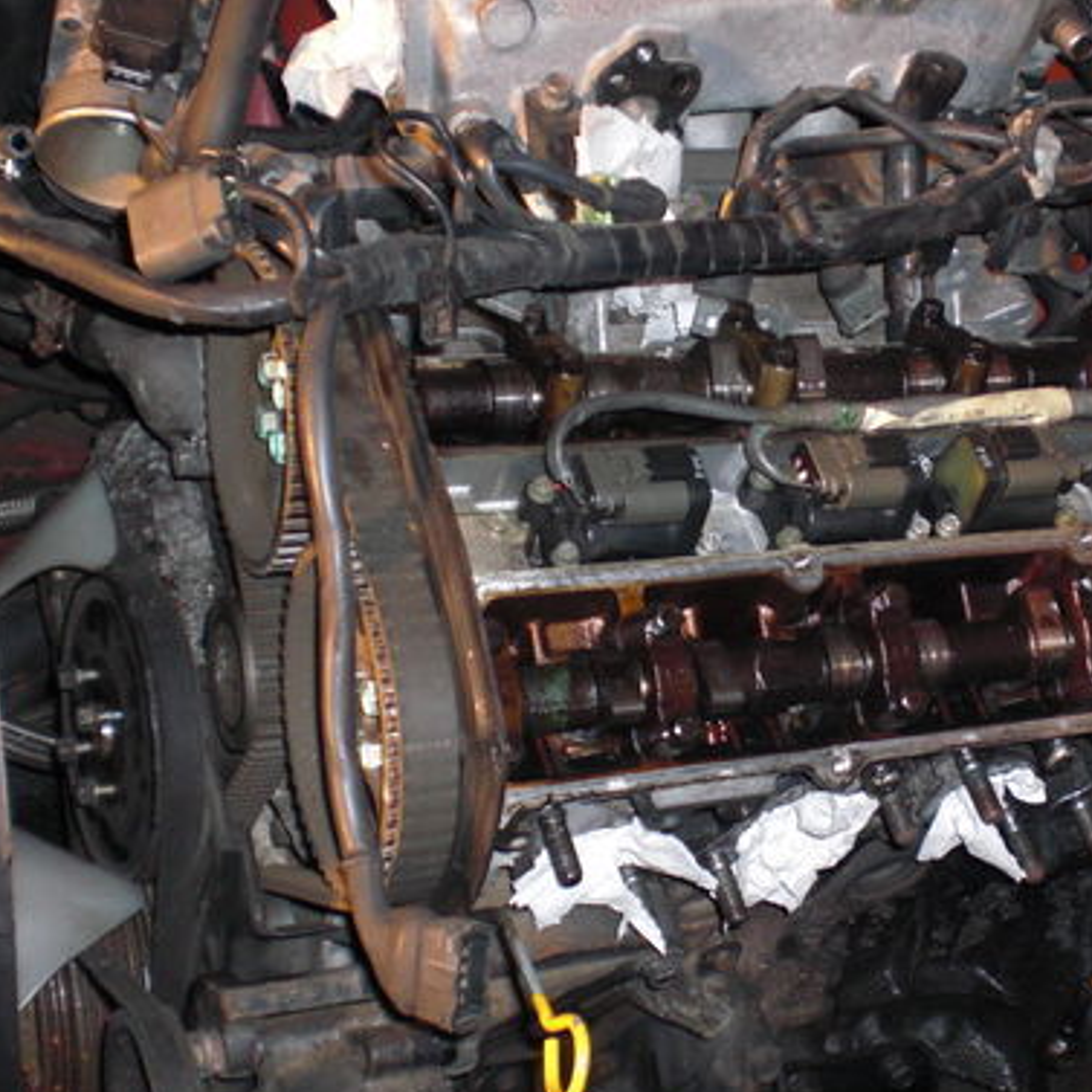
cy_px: 646
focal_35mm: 57
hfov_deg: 29.8
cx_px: 730
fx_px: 2034
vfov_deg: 30.0
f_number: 3.1
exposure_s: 1/60
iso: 200
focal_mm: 6.3
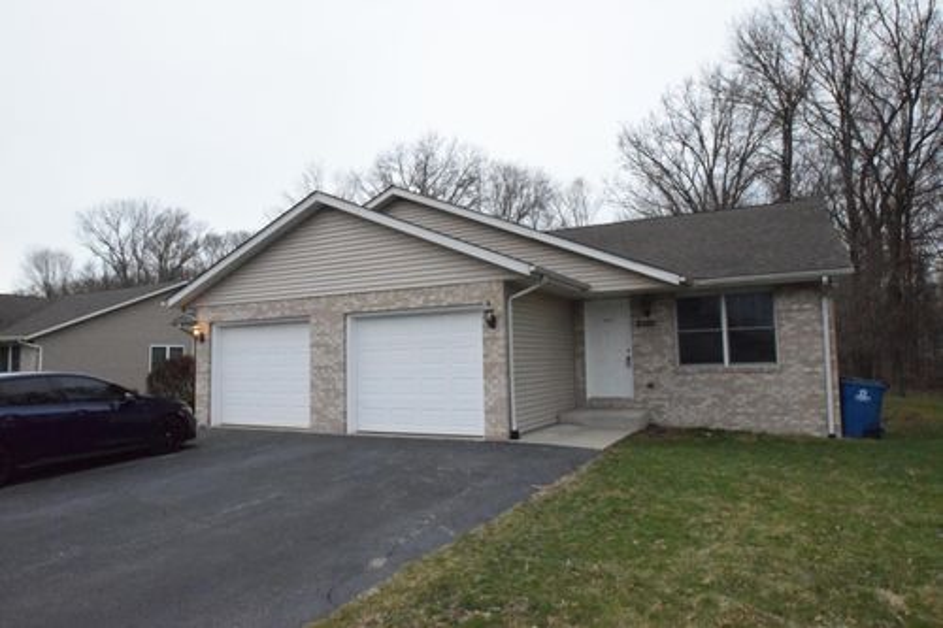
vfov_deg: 56.1
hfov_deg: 77.3
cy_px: 314
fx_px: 589
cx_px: 472
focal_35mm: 22
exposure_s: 1/2000
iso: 12800
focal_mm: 15
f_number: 13
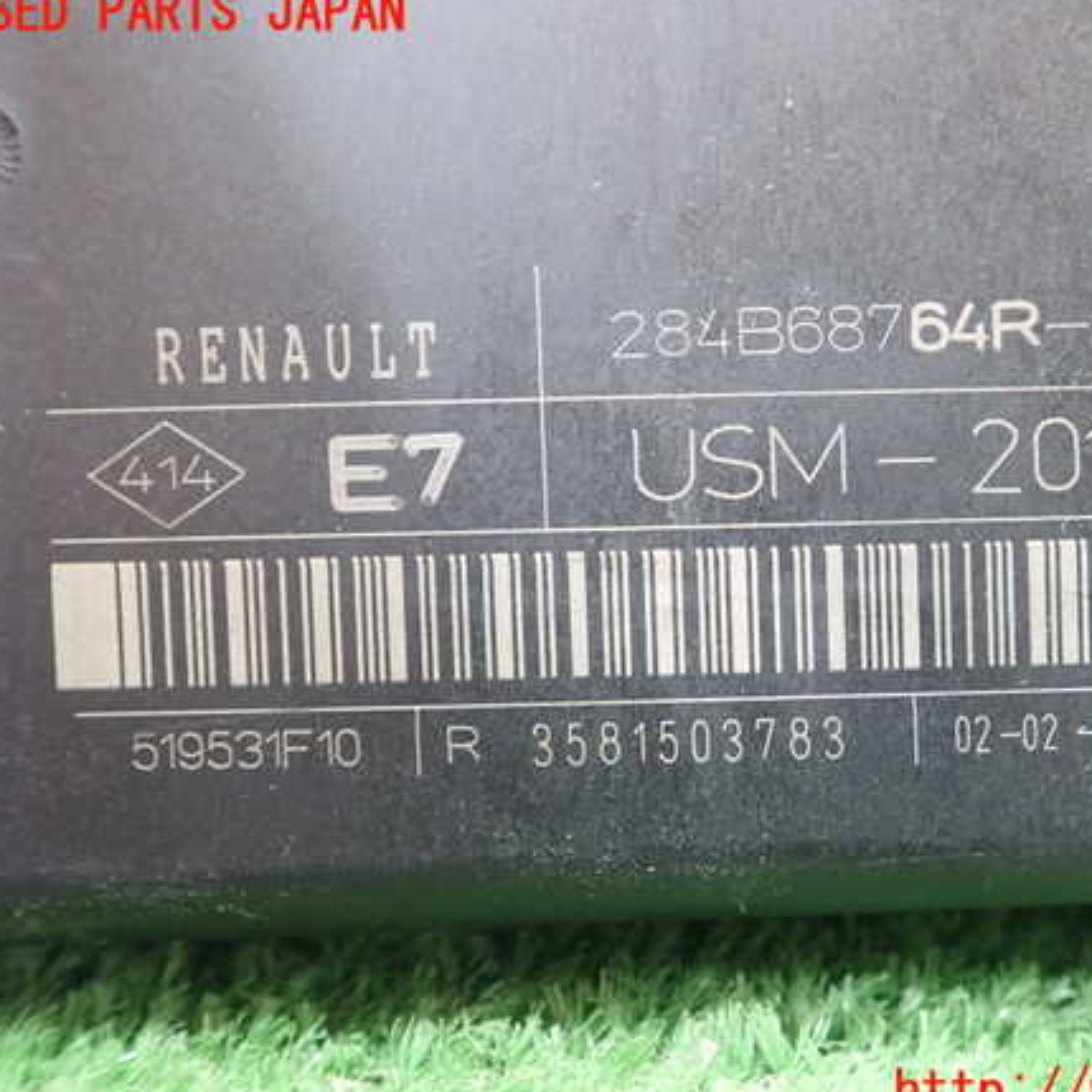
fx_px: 1321
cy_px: 554
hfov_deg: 44.4
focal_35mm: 37
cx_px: 706
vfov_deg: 44.9
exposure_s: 1/50
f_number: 2.3
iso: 800
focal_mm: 5.5
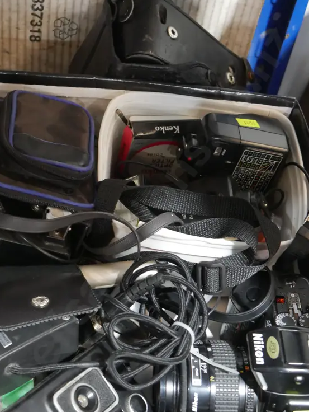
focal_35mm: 64
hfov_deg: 22.9
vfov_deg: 30.1
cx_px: 113
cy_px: 264
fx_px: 761
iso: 2500
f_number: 5.1
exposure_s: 1/60
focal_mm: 23
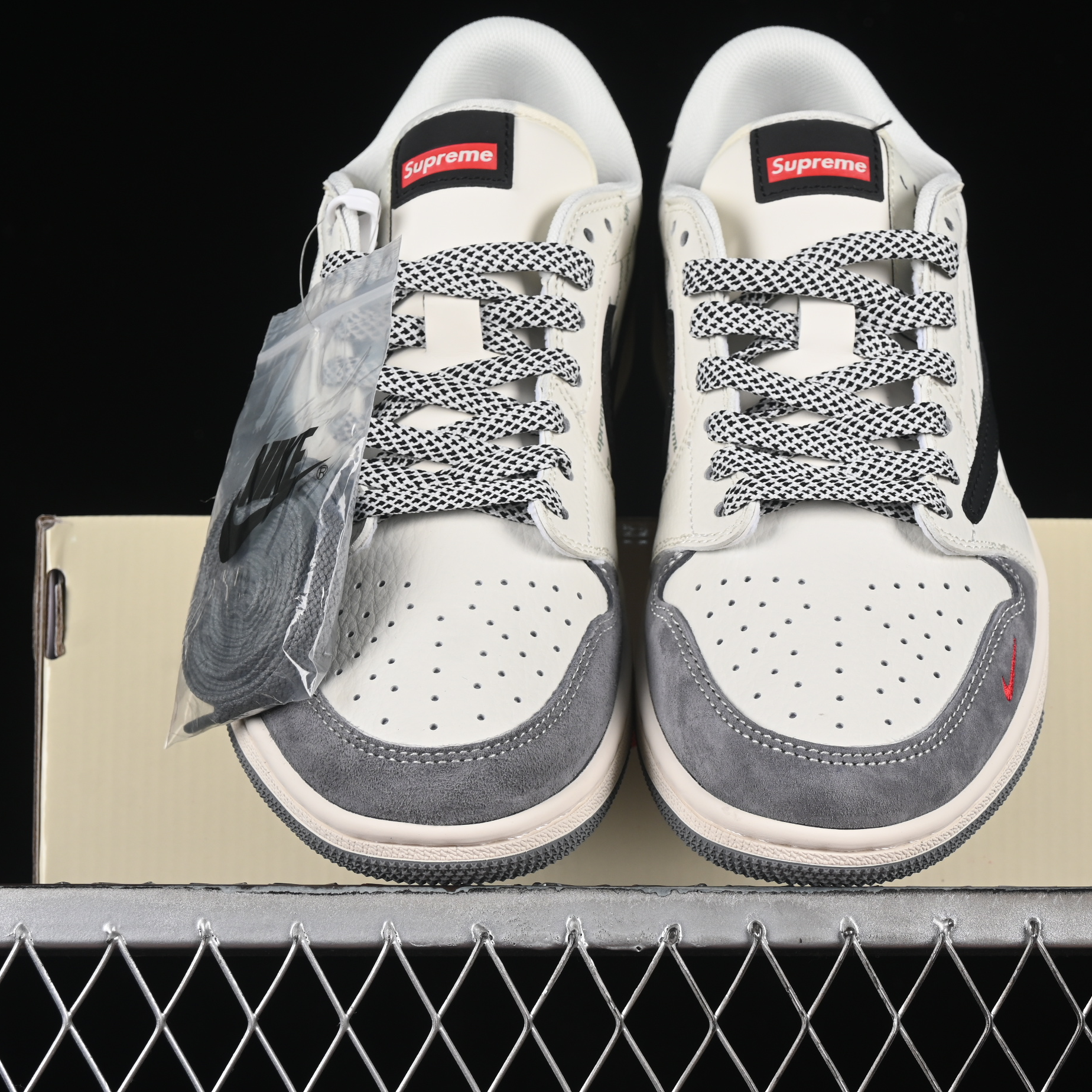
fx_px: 3426
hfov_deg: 18.1
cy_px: 547
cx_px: 649
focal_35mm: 96
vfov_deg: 18.1
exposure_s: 1/80
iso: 160
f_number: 8
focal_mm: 50
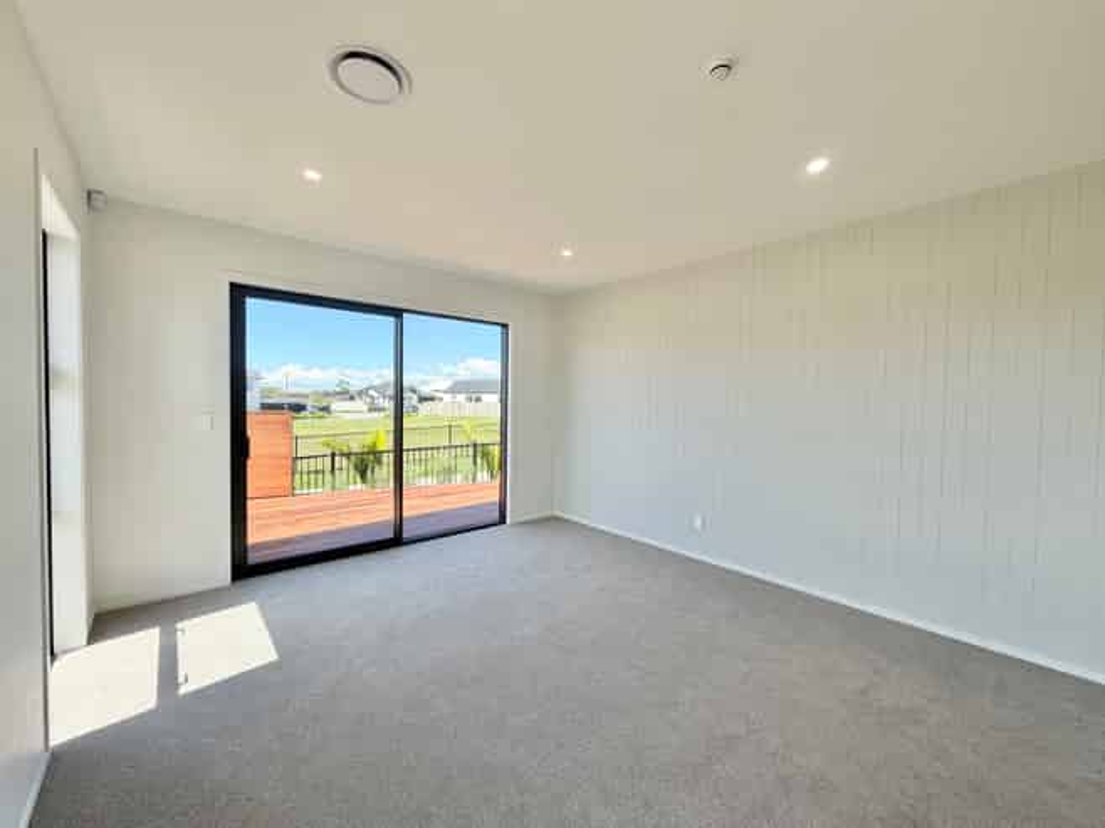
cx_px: 552
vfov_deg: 85.6
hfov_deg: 102.1
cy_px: 414
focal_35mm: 14
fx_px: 447
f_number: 2.2
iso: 64
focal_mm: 2.22
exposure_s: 1/502
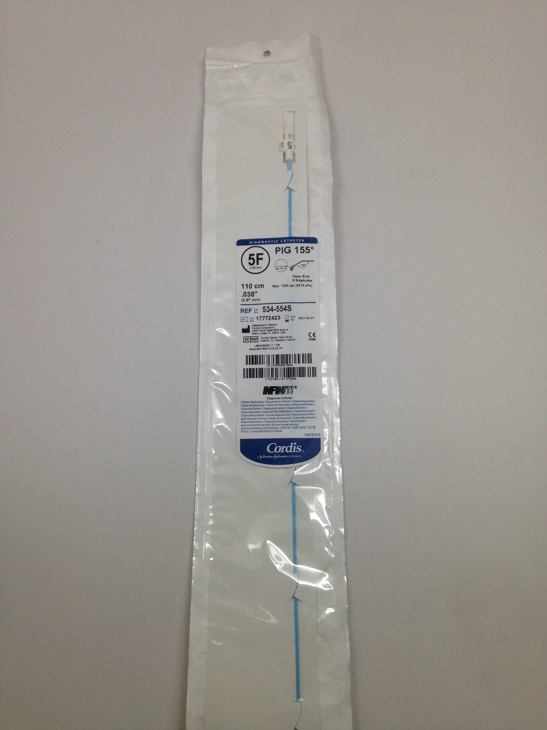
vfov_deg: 55.4
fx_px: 695
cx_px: 274
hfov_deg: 42.9
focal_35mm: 33
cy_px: 365
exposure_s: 1/120
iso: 80
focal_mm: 4.12
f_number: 2.4
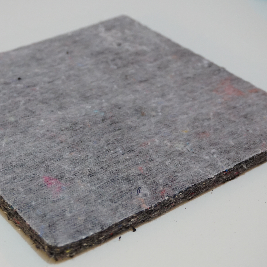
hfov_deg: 24.7
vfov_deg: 24.7
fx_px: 609
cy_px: 147
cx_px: 104
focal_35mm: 70
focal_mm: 31
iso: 1250
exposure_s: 1/60
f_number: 5
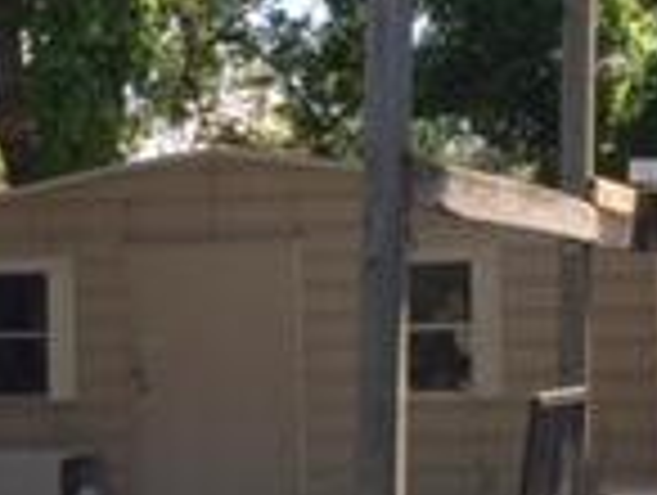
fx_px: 2414
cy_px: 315
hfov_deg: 15.4
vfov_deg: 11.7
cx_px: 130
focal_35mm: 127
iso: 32
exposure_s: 1/434
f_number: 2.2
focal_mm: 4.15
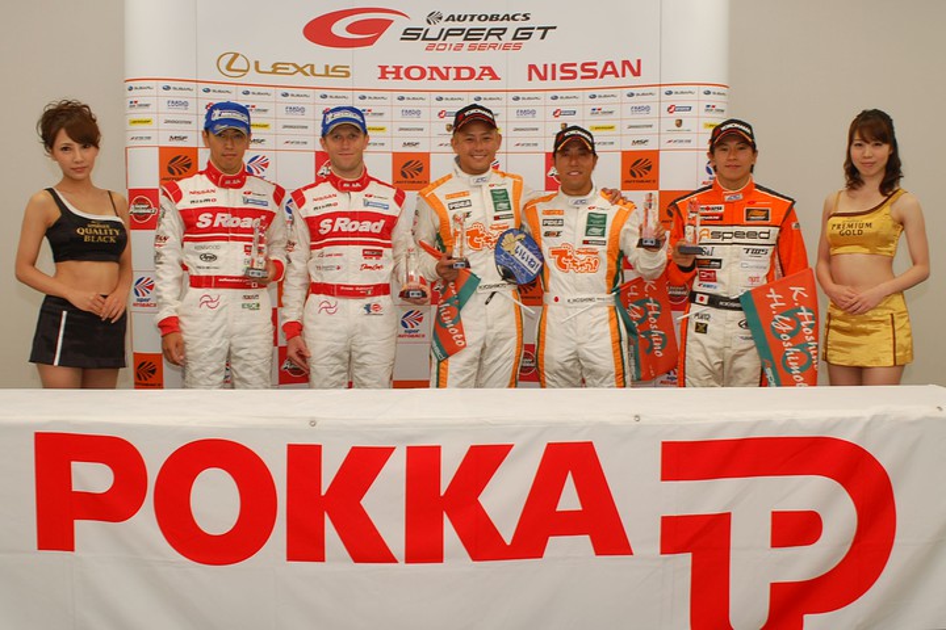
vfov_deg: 36.9
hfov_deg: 53.1
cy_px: 315
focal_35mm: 36
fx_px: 946
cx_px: 473
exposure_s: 1/60
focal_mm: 24
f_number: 4
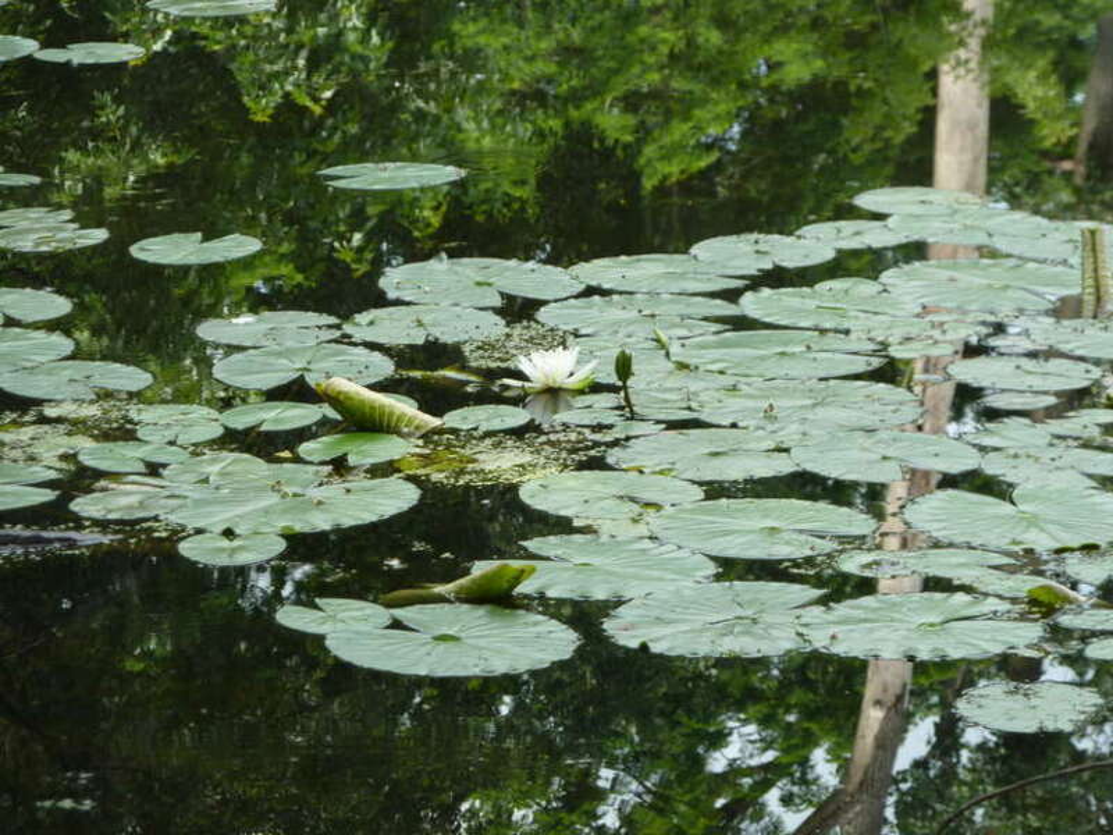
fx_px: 5080
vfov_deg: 9.4
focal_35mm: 158
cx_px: 556
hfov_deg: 12.5
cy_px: 418
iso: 80
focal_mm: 25.9
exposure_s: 1/100
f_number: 4.5
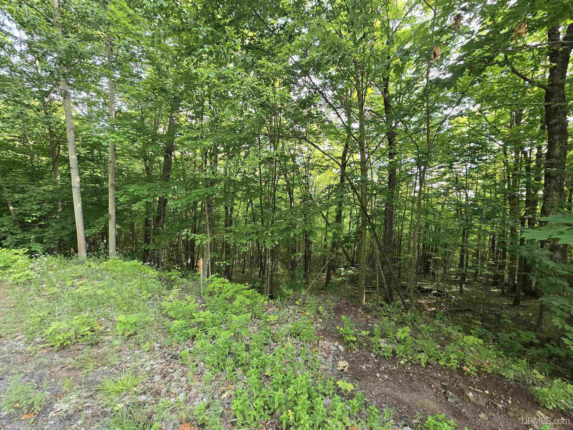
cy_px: 215
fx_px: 215
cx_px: 286
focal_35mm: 13
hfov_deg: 106.2
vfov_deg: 89.9
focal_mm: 2.2
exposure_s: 1/120
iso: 100
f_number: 2.2
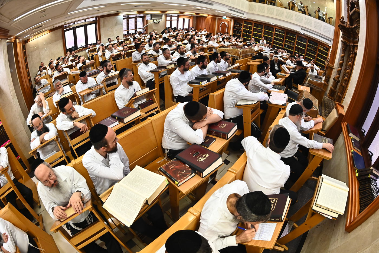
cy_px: 126
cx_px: 190
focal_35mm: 16
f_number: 6.3
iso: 2500
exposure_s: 1/160
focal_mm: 16
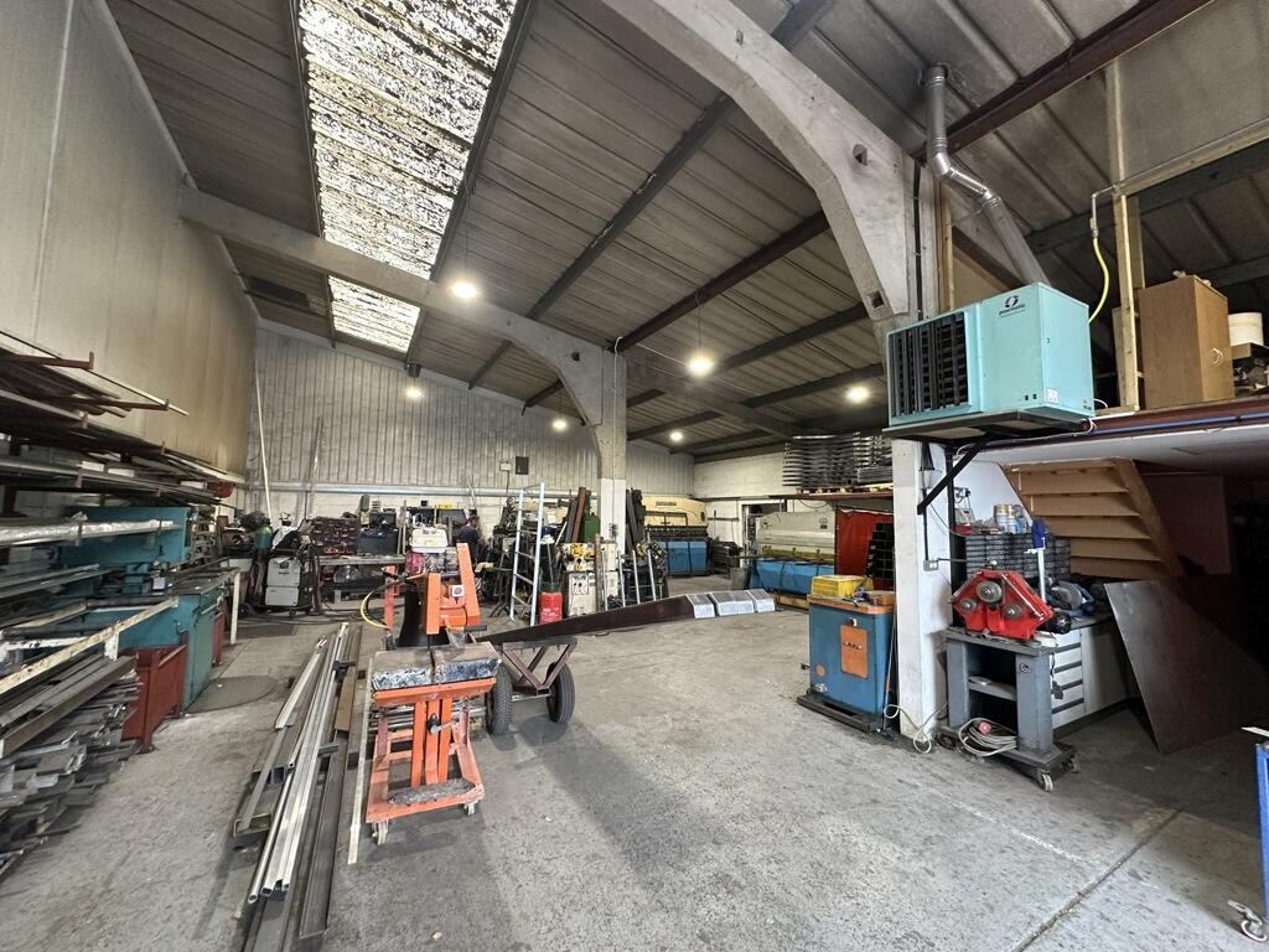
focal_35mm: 14
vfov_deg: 85.7
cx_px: 634
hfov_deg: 102.1
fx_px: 513
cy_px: 476
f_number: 2.2
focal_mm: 2.22
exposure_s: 1/97
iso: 320
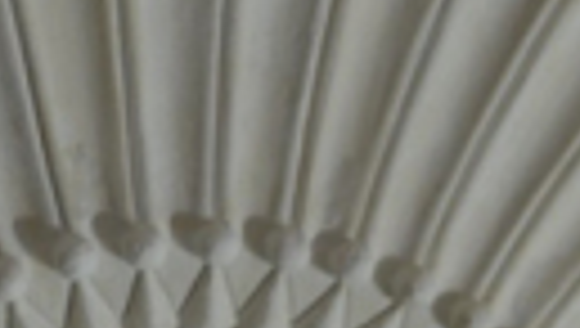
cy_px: 807
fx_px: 4220
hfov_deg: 7.8
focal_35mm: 274
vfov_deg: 4.4
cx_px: -45
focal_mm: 38
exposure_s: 1/80
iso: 800
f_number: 4.5
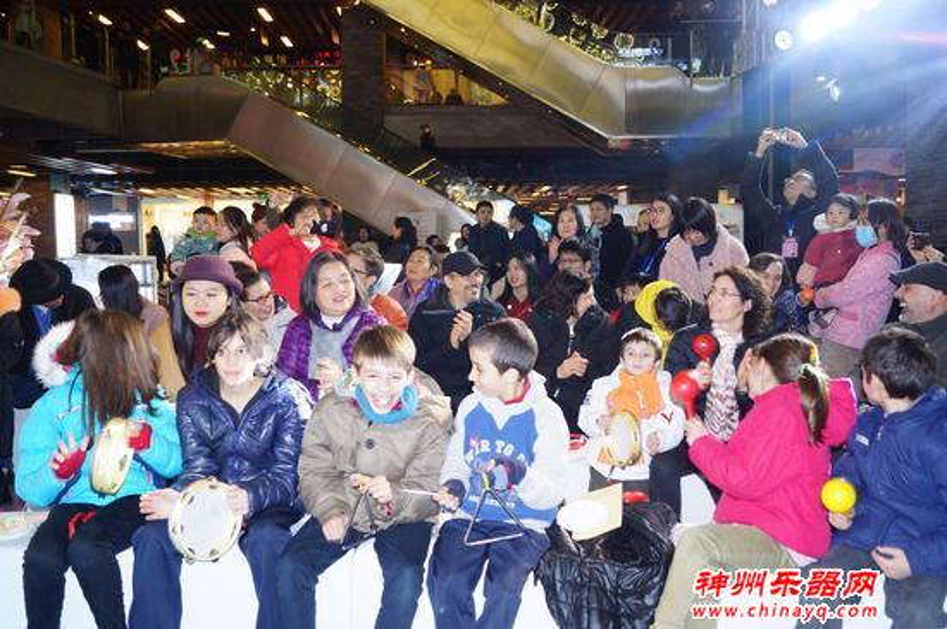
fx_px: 788
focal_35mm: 30
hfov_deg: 62.0
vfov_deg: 43.5
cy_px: 314
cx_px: 474
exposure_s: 1/60
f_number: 4
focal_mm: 20
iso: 800
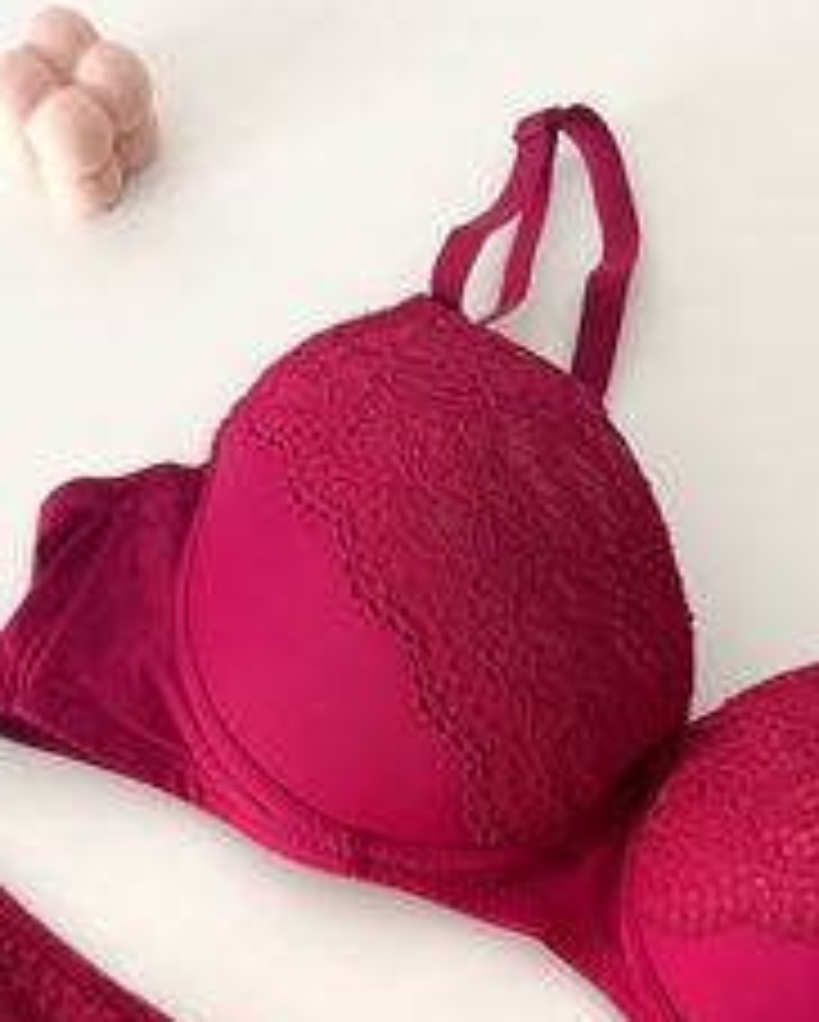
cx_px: 468
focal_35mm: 55
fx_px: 1664
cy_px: 1110
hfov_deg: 27.6
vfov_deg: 30.7
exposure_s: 1/80
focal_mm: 6.76
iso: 200
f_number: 1.78
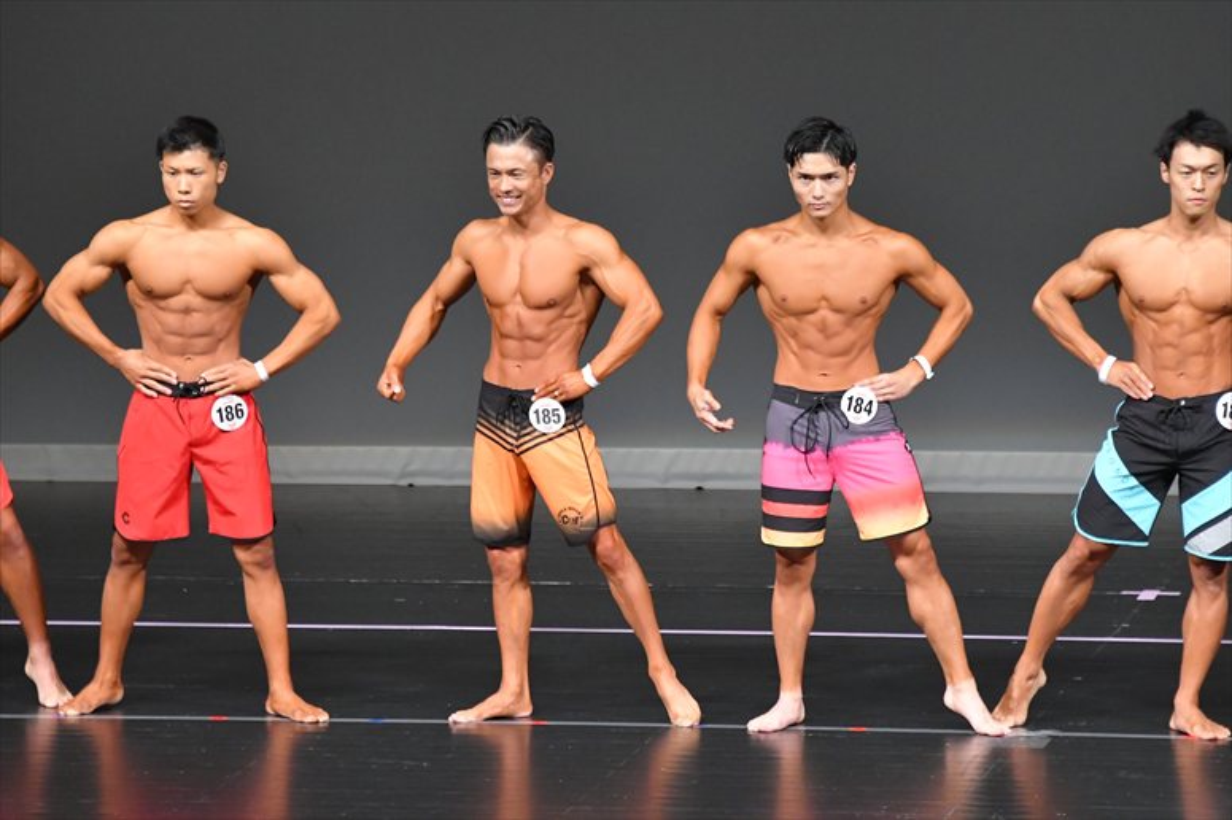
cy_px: 410
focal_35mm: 300
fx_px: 10262
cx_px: 616
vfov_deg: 4.6
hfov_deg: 6.9
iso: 5000
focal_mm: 200
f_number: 5.6
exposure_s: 1/400
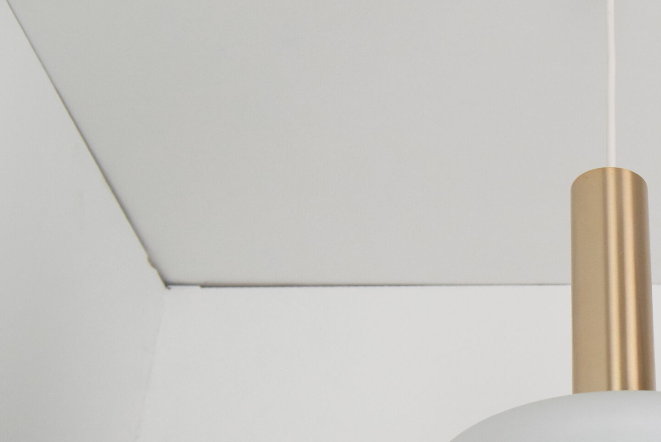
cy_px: 354
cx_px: 614
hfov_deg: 26.0
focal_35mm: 75
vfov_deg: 18.1
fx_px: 1378
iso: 1600
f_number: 7.1
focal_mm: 24
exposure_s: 1/200
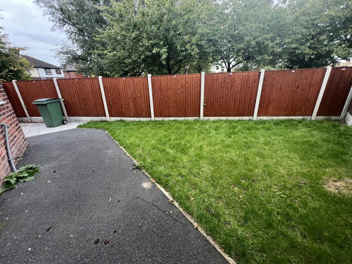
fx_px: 132
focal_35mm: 13
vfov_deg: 89.9
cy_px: 132
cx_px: 176
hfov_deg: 106.2
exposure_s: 1/99
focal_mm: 1.57
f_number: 1.8
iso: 64
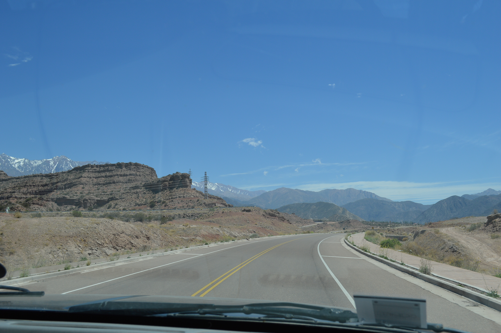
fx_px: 459
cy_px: 166
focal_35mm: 33
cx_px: 250
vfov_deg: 39.9
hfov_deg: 57.3
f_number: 9
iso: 100
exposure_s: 1/320
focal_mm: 22
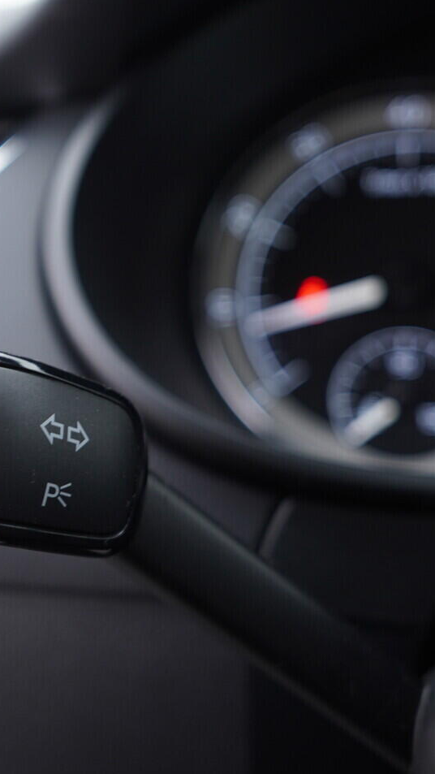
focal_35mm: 57
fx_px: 1169
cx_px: 2
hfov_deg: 20.4
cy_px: 387
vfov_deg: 36.6
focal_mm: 24
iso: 160
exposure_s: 1/40
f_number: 2.8
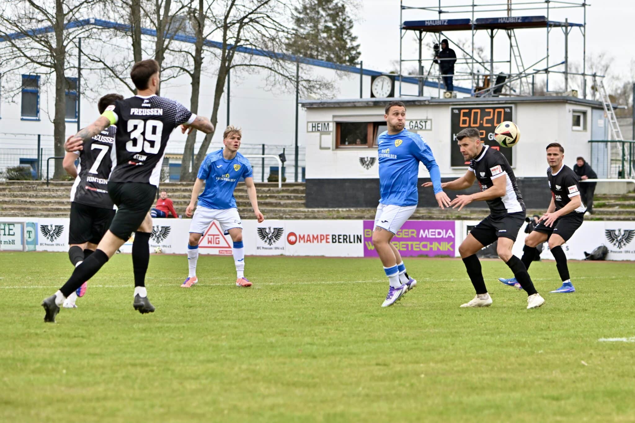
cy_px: 212
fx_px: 2469
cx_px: 318
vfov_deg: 9.8
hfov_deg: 14.7
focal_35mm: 140
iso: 1100
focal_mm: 140
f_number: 5
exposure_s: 1/1600
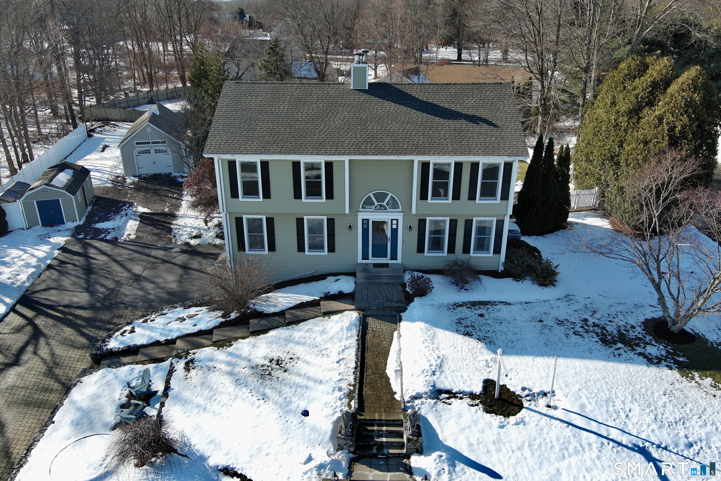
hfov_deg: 63.7
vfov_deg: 45.0
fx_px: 581
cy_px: 240
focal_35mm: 29
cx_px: 360
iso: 101
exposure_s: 1/1215
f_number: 2.8
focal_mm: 10.57
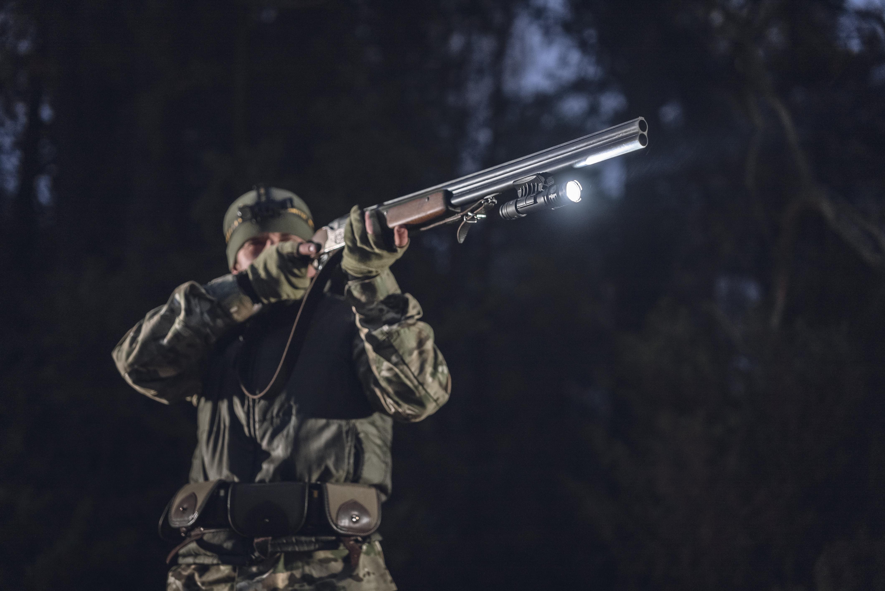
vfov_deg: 27.0
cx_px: 442
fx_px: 1230
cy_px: 296
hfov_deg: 39.6
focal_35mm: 50
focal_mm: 50
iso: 1600
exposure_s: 1/100
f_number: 1.8
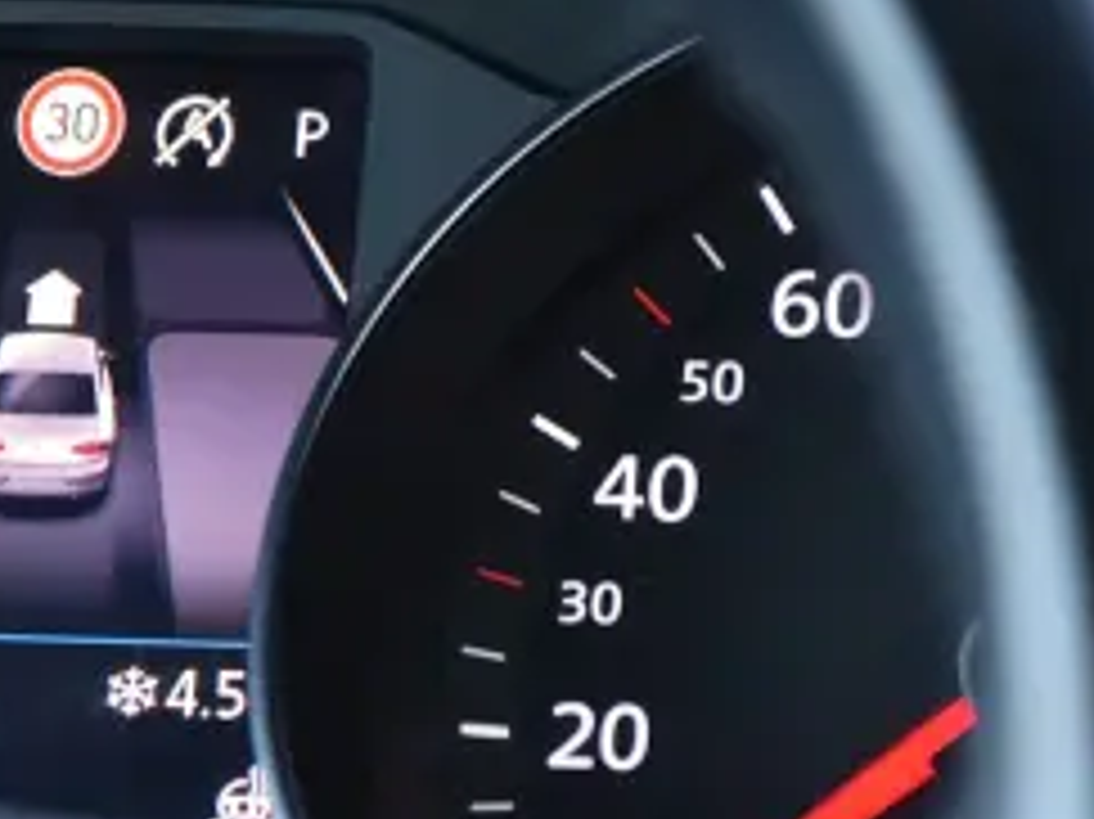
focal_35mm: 759
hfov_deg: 2.6
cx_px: 311
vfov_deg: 2.0
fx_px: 23976
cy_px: 326
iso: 1600
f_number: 6.3
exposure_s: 1/80
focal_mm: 200
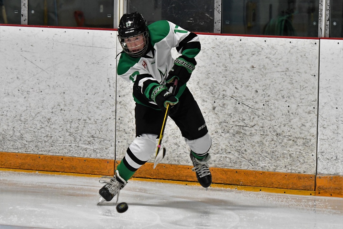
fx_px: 1930
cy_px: 114
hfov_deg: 10.2
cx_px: 172
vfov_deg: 6.8
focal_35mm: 202
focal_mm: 135
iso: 3200
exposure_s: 1/1000
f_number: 2.8
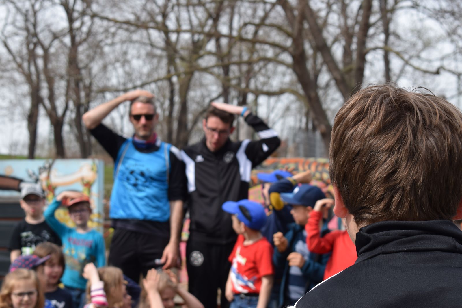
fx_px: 1058
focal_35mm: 82
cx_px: 231
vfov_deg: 16.5
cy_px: 154
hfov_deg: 24.6
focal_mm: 55
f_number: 8
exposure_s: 1/250
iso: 200
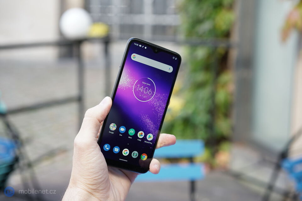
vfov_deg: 24.6
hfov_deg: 36.2
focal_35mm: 55
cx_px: 151
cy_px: 100
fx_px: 461
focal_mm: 55
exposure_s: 1/250
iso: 1000
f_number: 4
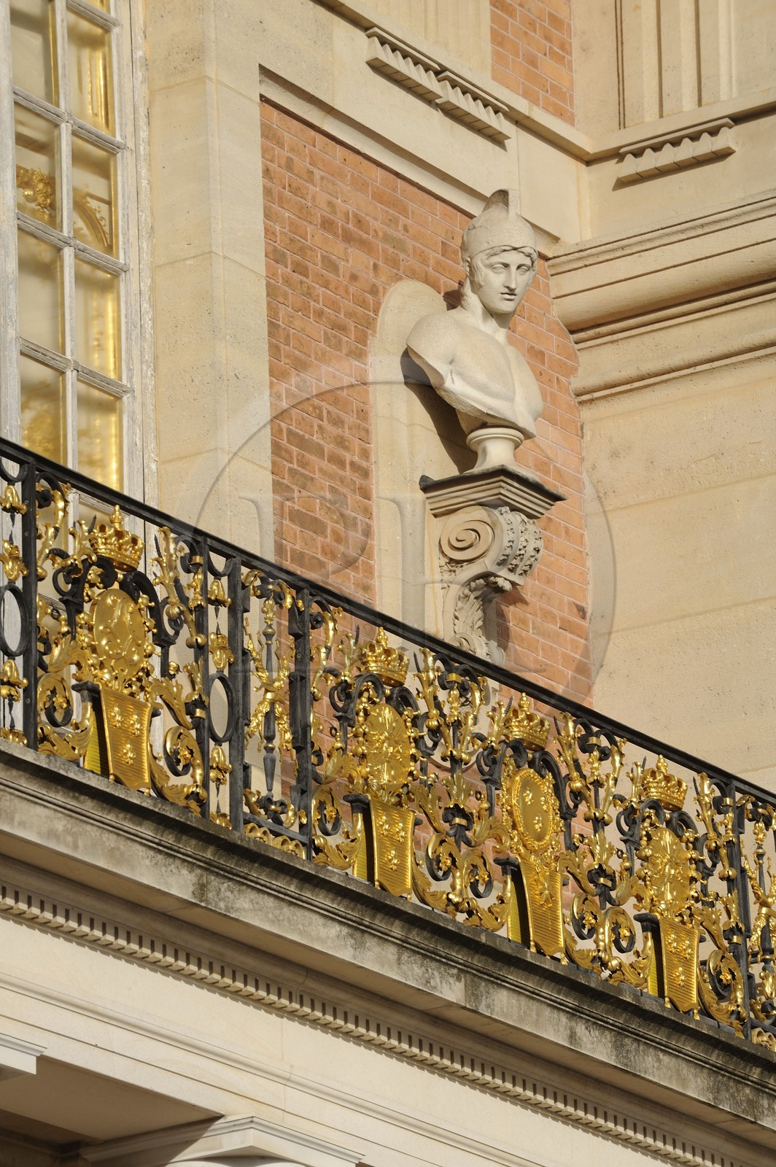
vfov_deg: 10.3
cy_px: 584
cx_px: 388
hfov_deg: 6.9
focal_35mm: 200
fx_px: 6477
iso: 200
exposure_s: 1/320
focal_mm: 200
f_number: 11
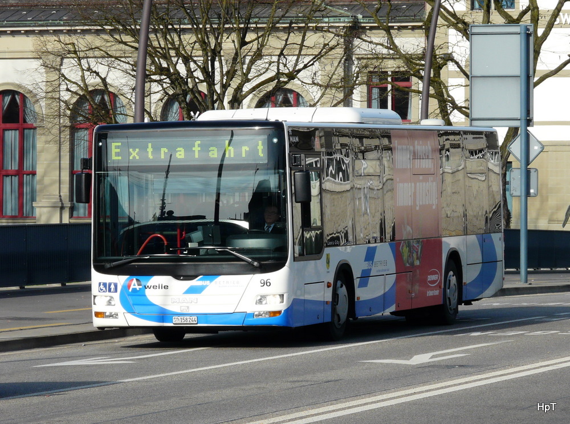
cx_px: 285
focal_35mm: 193
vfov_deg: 7.7
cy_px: 212
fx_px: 3169
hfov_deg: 10.3
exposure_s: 1/400
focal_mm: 31.7
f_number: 5.6
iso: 100
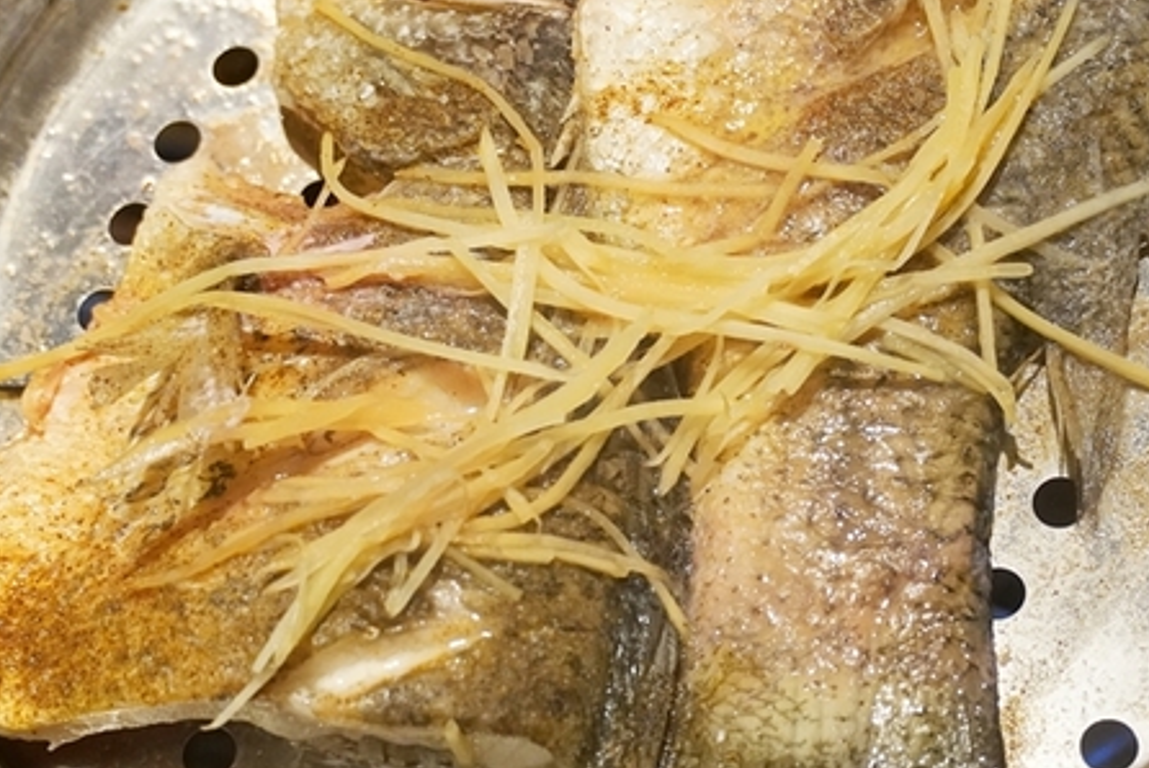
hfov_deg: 20.4
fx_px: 3192
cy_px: 224
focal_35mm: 100
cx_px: 721
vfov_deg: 13.7
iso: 3200
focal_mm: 35
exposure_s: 1/40
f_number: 4.5
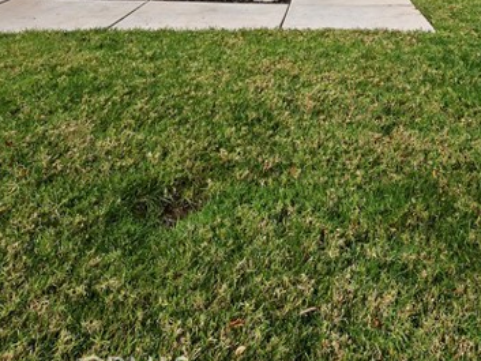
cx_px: 339
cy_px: -76
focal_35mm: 39
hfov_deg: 46.7
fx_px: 542
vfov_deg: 30.9
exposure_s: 1/200
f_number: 20
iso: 500
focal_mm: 14
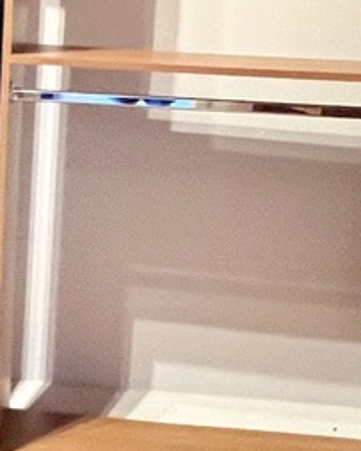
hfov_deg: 20.7
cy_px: 103
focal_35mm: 72
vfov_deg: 26.0
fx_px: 962
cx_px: 23
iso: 800
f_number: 1.8
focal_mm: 1.57
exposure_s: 1/40
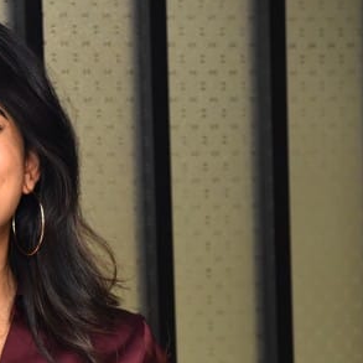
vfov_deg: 6.4
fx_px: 3239
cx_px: 7
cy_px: 483
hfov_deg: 6.4
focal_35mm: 273
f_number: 4
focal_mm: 98
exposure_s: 1/125
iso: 1600
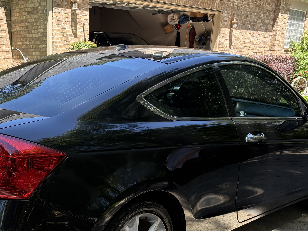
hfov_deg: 38.5
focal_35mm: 49
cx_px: 104
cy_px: 206
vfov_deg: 28.6
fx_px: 436
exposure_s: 1/601
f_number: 1.6
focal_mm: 5.96
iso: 64
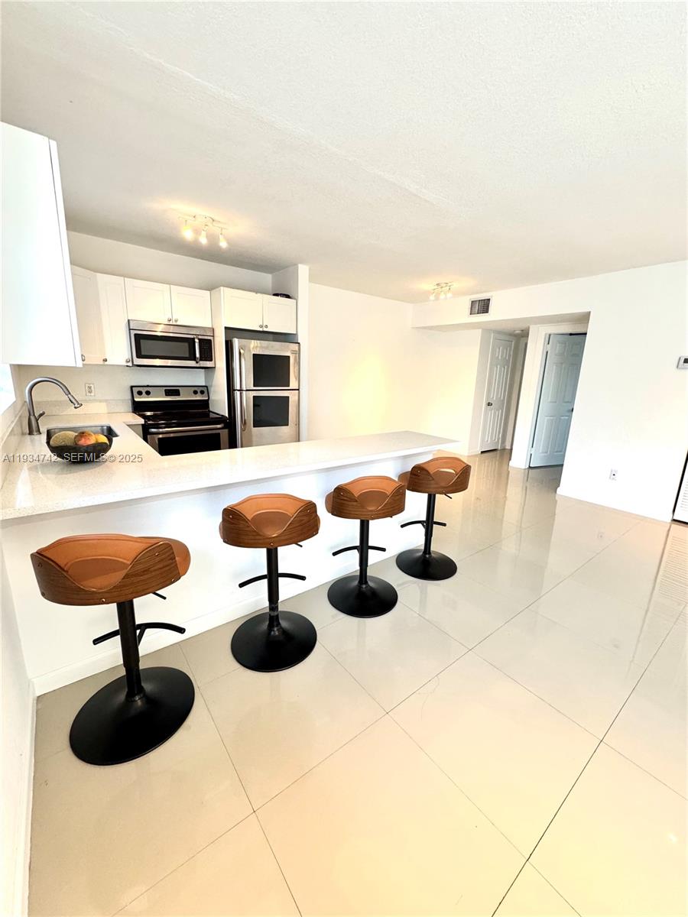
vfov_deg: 102.1
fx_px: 371
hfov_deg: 85.7
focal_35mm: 14
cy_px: 458
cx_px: 344
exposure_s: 1/99
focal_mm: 2.22
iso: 250
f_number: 2.2
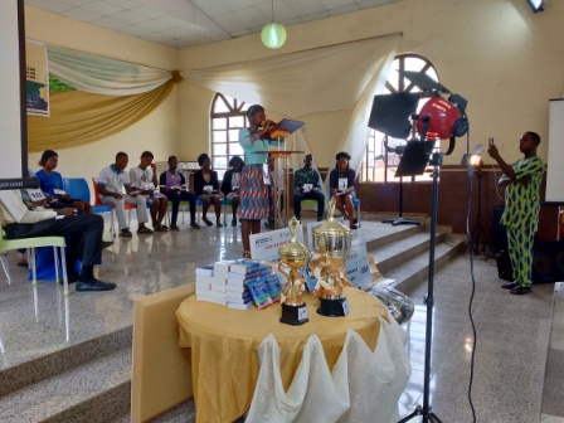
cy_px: 212
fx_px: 375
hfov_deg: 73.9
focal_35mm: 23
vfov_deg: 58.9
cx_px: 282
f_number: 1.7
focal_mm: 3.99
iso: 44
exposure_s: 1/100
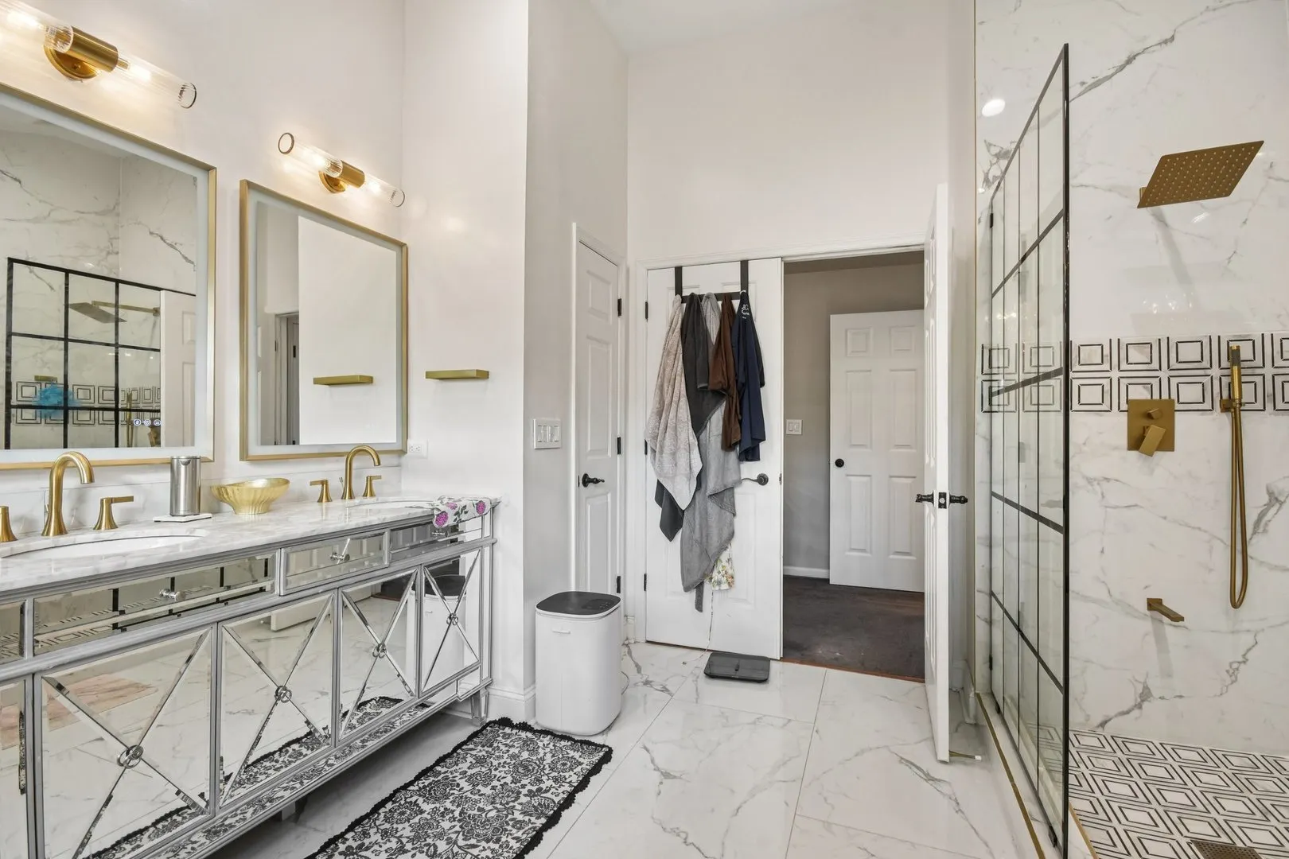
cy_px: 430
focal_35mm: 15
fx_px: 537
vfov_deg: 77.3
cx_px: 644
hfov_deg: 100.4
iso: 400
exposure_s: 1/40
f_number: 8
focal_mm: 10
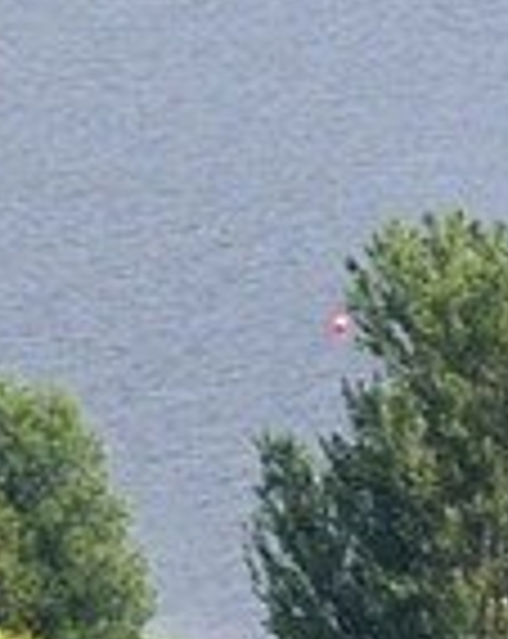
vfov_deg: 0.9
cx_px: -2567
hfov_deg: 0.7
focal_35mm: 2120
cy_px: -1454
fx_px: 39971
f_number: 7.1
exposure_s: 1/800
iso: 400
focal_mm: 200
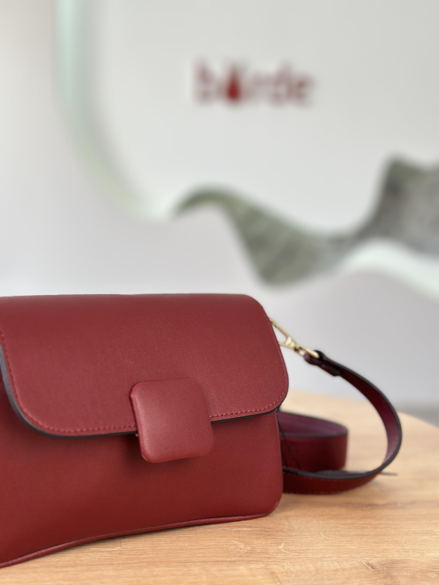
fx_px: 812
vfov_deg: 39.7
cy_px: 292
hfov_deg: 30.3
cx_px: 220
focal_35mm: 48
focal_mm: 6.86
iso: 80
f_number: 1.78
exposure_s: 1/263
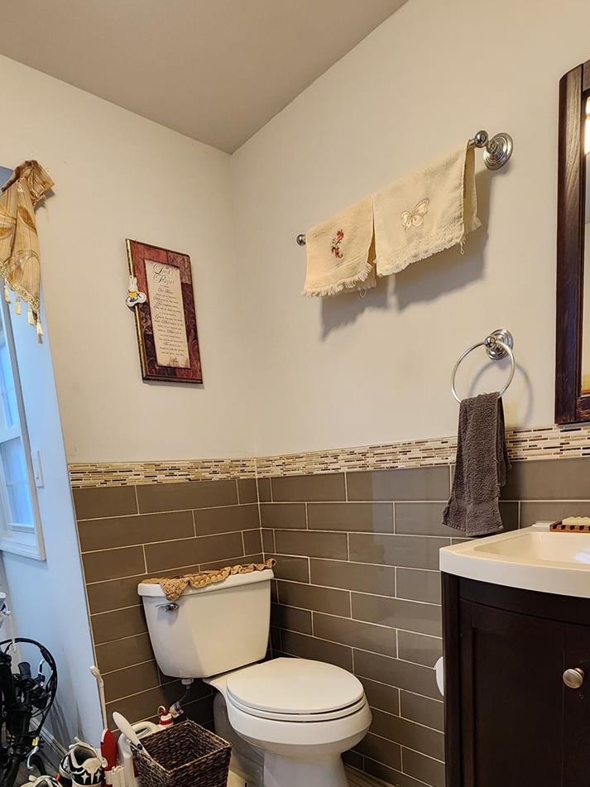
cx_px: 324
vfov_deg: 74.6
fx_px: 477
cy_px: 569
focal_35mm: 21
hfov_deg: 63.3
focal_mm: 2.2
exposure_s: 1/60
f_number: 2.2
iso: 320
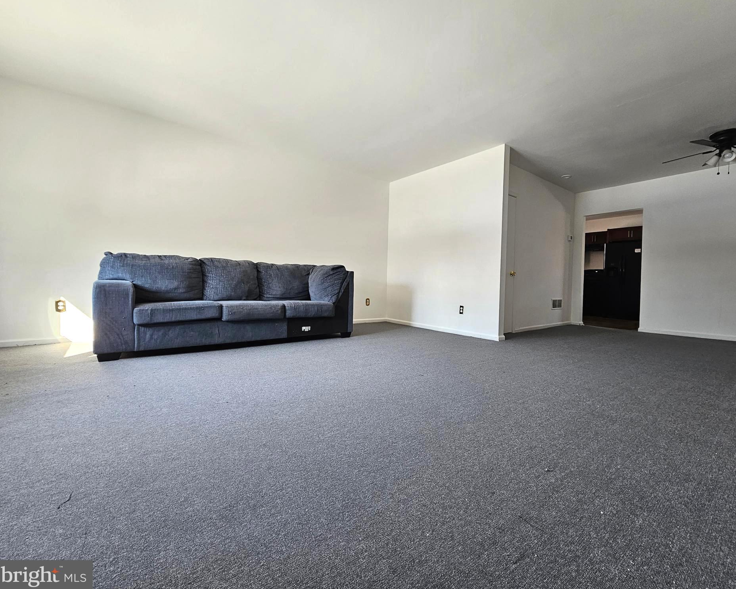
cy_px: 288
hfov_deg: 100.5
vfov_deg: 88.0
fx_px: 305
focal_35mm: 14
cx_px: 400
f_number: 2.2
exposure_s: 1/60
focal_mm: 2.2
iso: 100
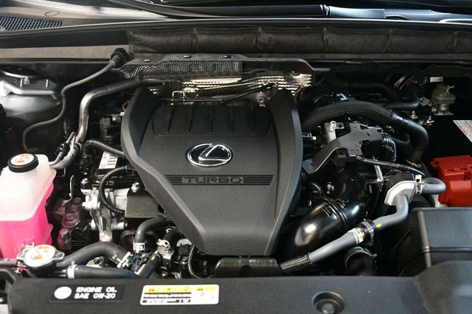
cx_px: 236
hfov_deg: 49.6
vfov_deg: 34.2
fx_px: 511
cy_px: 157
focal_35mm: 39
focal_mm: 26
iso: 7200
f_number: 3.8
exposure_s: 1/60
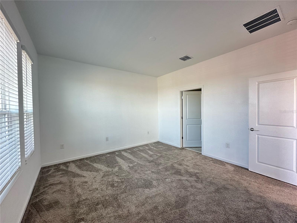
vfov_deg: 85.7
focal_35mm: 14
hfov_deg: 102.1
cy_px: 112
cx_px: 148
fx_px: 120
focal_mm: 2.22
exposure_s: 1/60
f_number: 2.2
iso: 200
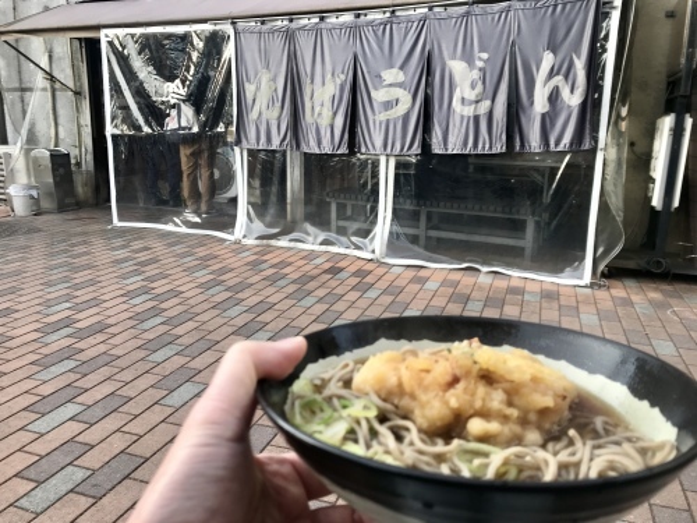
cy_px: 262
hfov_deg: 63.4
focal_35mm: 28
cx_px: 348
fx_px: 564
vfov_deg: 49.7
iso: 25
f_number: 1.8
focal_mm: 3.99
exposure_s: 1/100
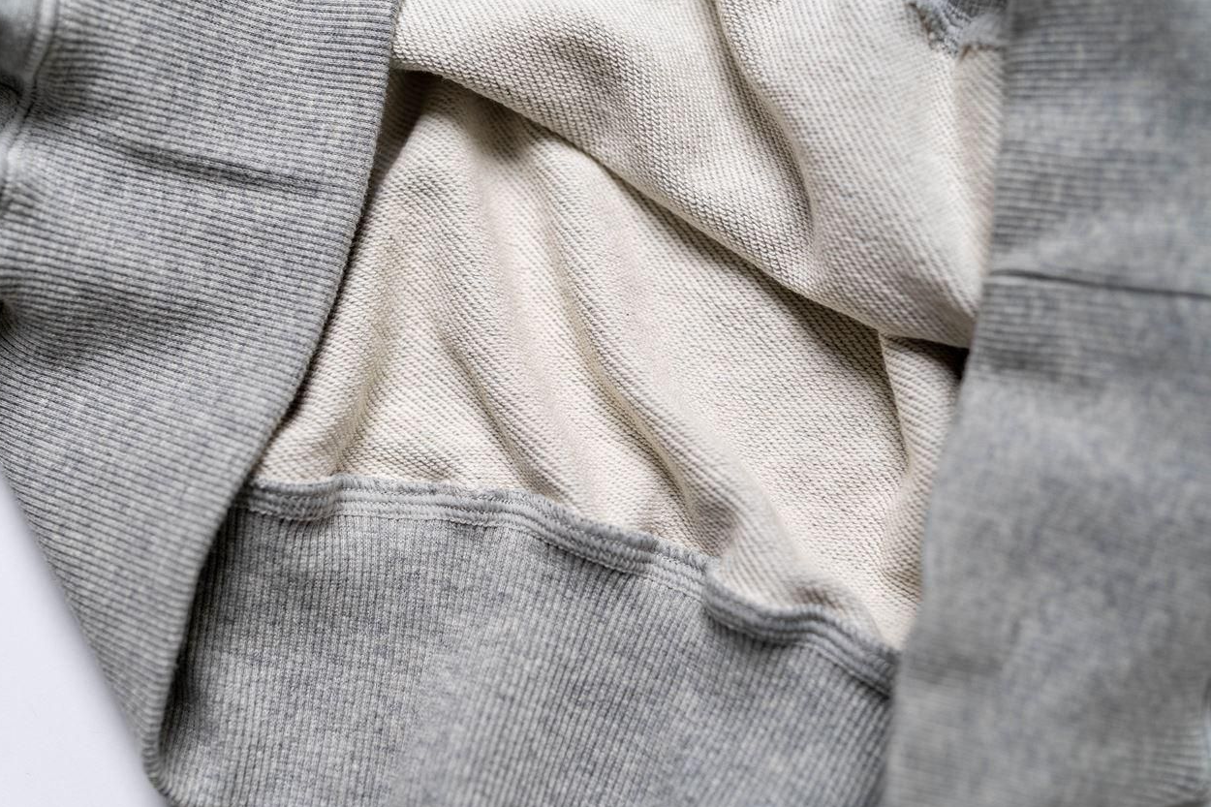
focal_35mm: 42
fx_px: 1413
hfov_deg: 46.4
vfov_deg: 31.8
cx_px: 589
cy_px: 343
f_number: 2.5
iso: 200
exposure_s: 1/125
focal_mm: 35
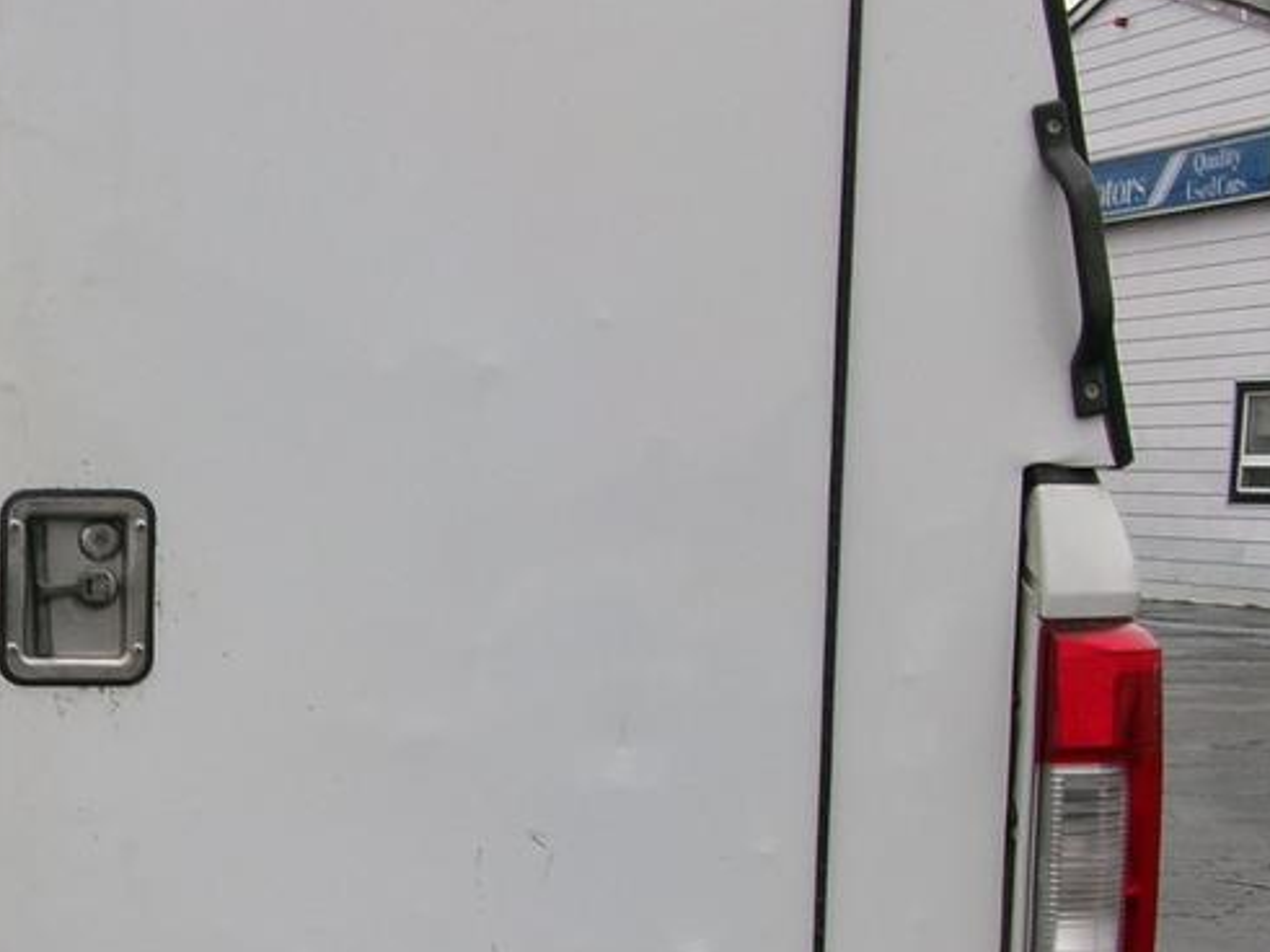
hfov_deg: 24.1
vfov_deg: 19.9
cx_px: -274
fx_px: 2678
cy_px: 815
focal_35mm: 73
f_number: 3.9
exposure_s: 1/50
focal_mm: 5.1
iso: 100
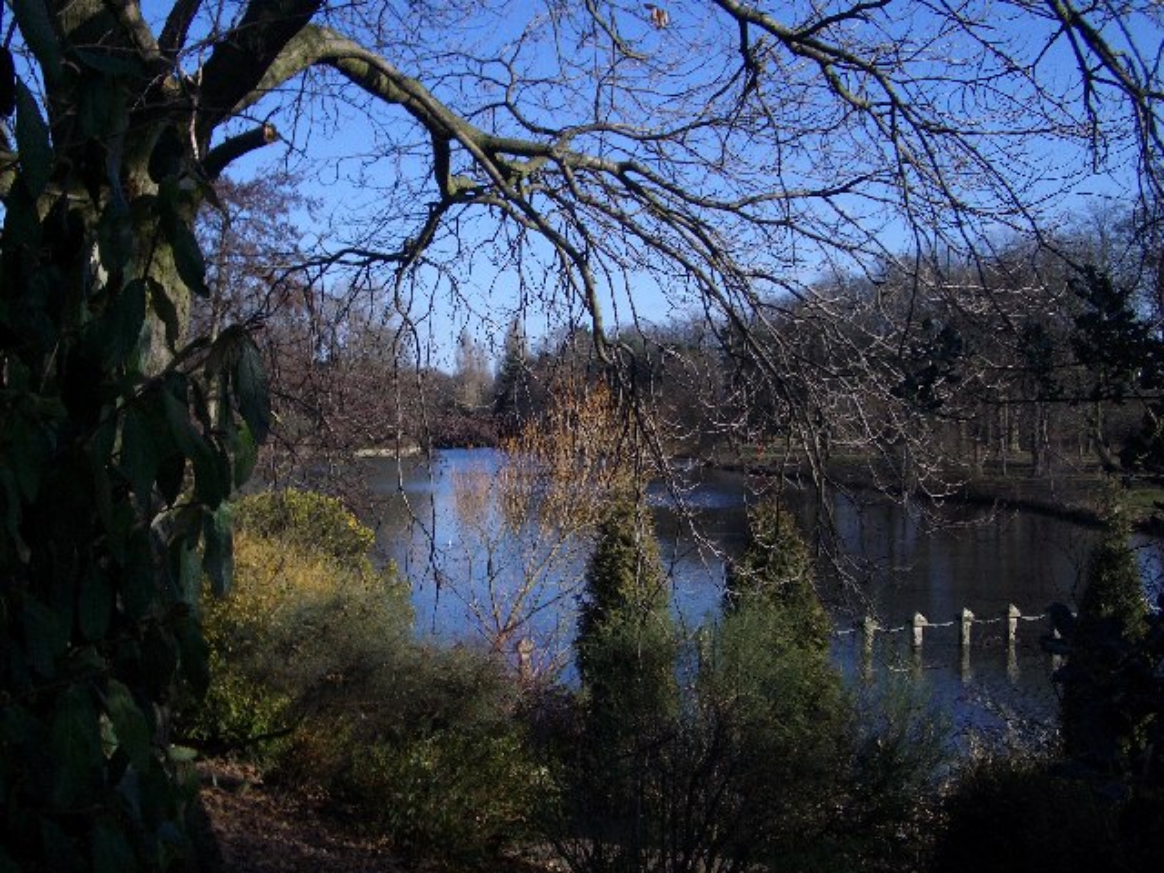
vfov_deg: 35.1
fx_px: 1379
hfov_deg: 45.8
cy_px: 436
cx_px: 582
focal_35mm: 41
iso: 50
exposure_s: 1/800
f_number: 2.8
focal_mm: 6.8
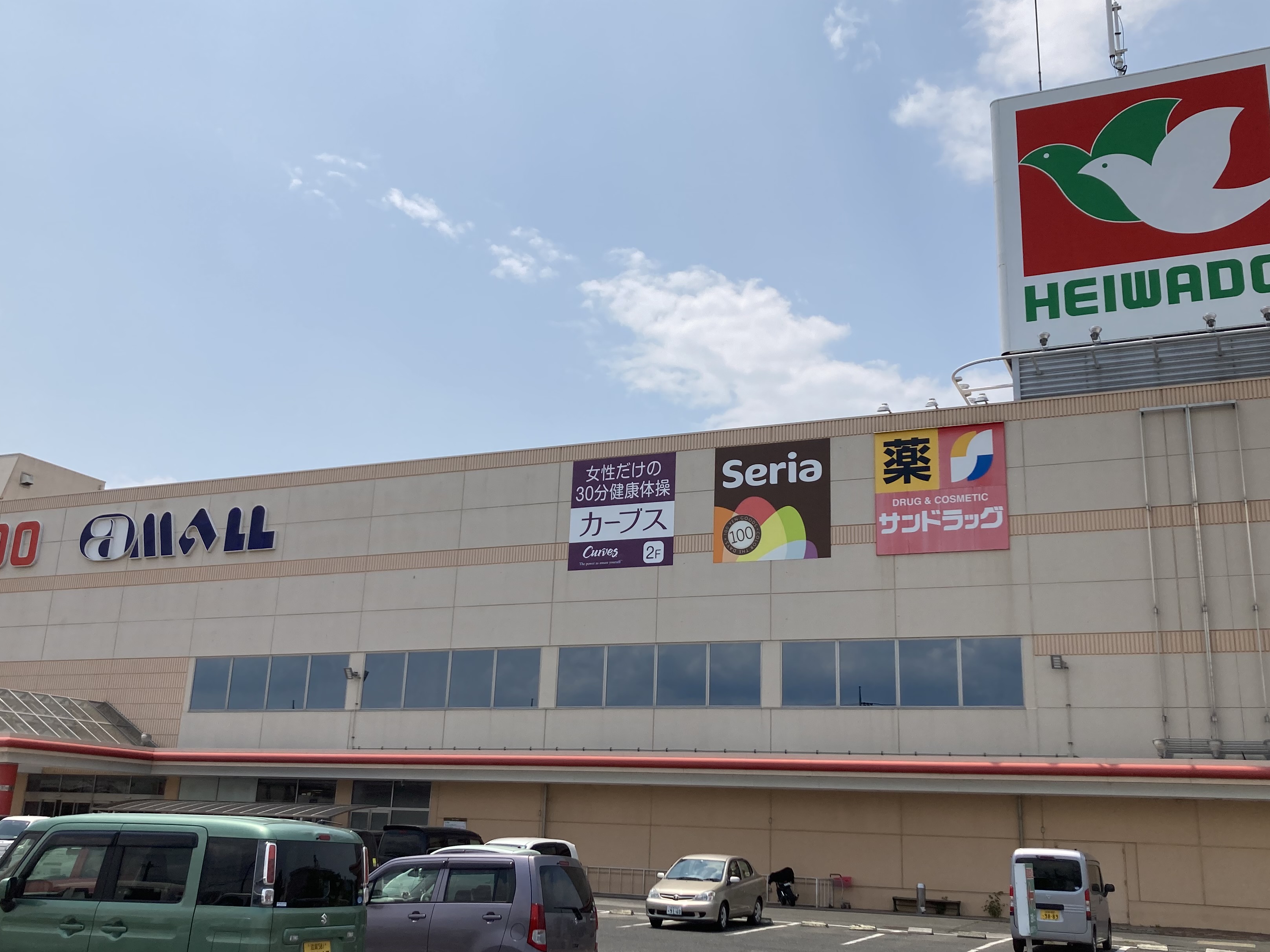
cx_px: 636
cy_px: 468
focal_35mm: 35
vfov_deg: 40.7
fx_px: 1284
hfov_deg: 52.6
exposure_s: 1/4367
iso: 20
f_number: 1.8
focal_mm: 3.99
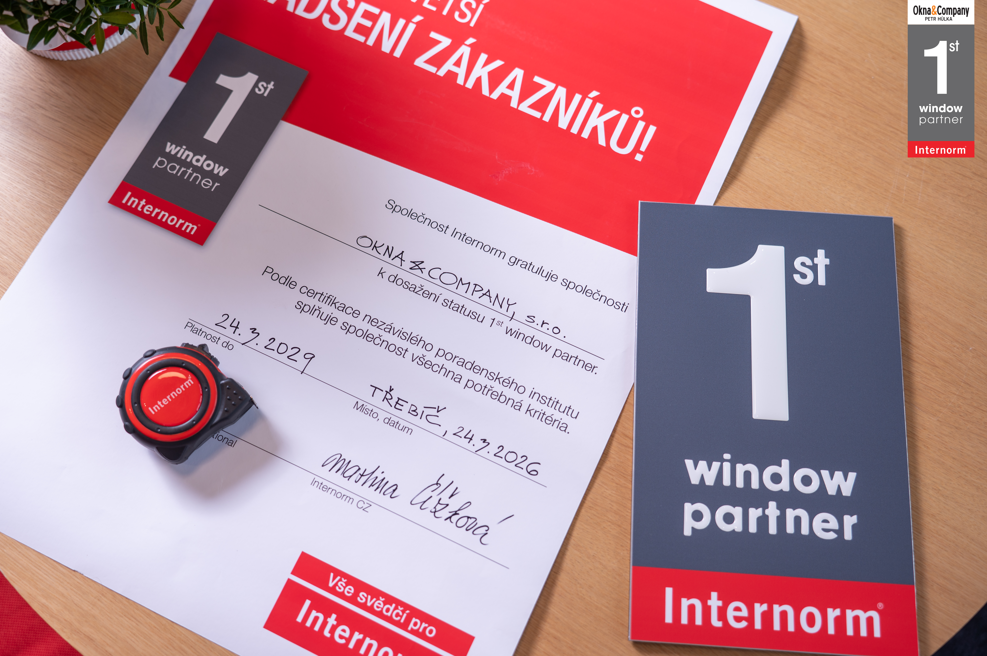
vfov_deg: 35.9
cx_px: 494
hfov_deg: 51.9
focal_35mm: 37
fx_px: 1014
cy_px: 328
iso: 50
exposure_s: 1/160
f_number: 2.8
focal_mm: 37
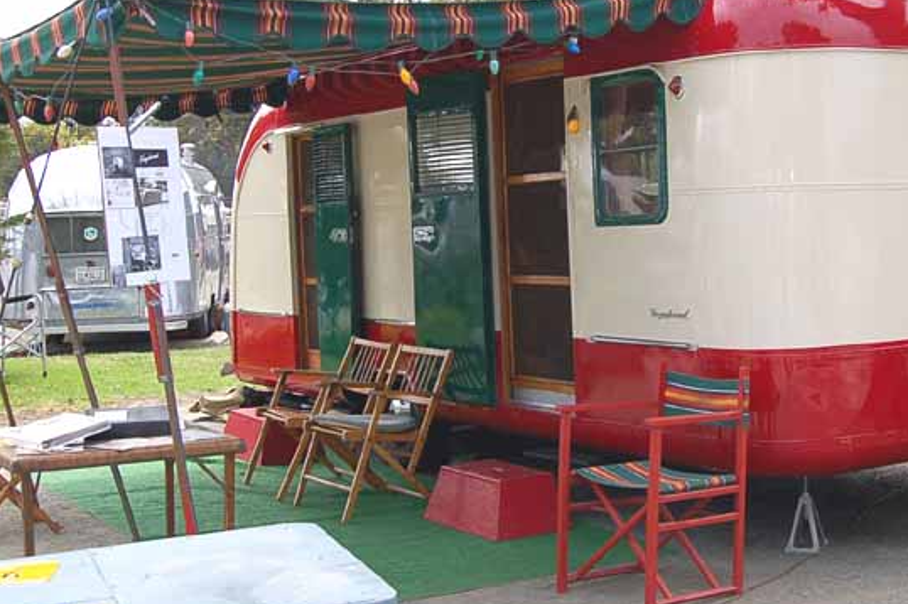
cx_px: 592
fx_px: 1386
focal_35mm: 55
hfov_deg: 36.0
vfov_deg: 24.6
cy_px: 267
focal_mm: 28
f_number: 7.1
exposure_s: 1/200
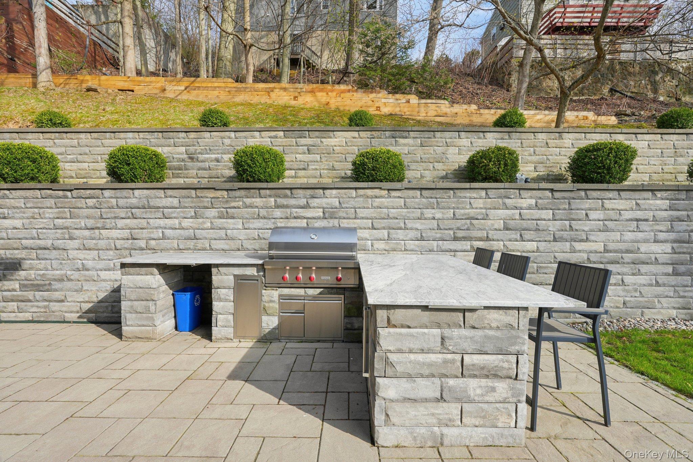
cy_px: 231
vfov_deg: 73.7
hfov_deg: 96.7
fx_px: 308
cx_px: 346
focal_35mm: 16
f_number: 8
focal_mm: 16
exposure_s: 1/160
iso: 100
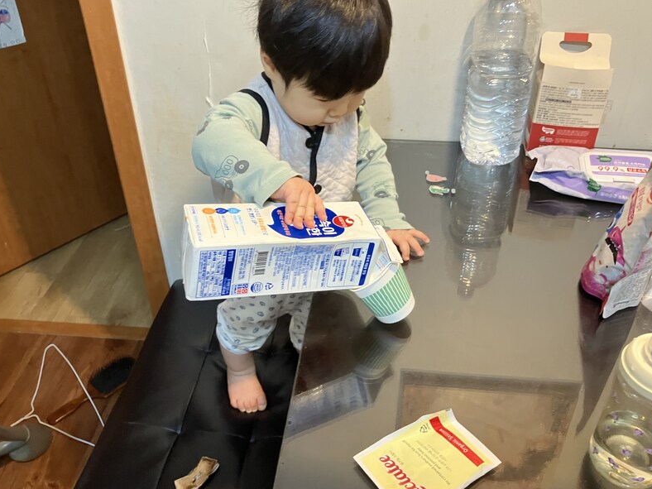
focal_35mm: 32
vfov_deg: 44.1
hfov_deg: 56.8
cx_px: 335
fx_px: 603
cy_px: 225
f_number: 1.8
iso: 125
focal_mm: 3.99
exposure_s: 1/60
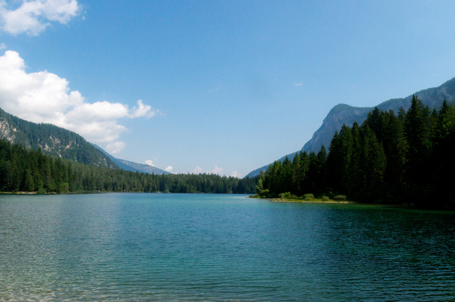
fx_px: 379
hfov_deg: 62.0
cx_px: 228
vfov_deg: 43.5
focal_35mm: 30
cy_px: 151
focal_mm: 20
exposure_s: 1/200
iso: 200
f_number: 22
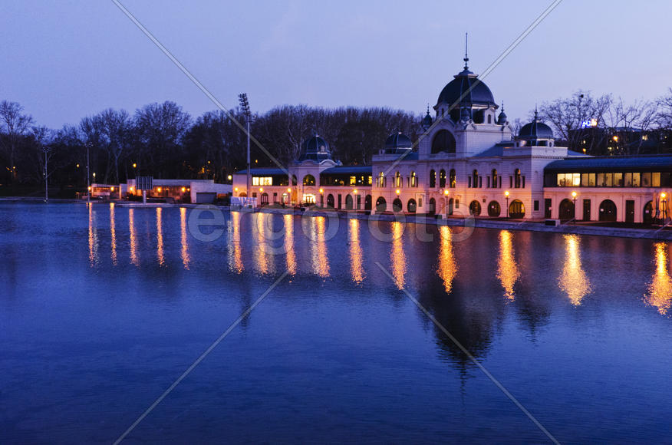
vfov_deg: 31.7
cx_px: 336
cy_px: 222
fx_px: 782
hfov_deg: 46.5
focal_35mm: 42
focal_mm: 28
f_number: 3.5
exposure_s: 1/30
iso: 3200
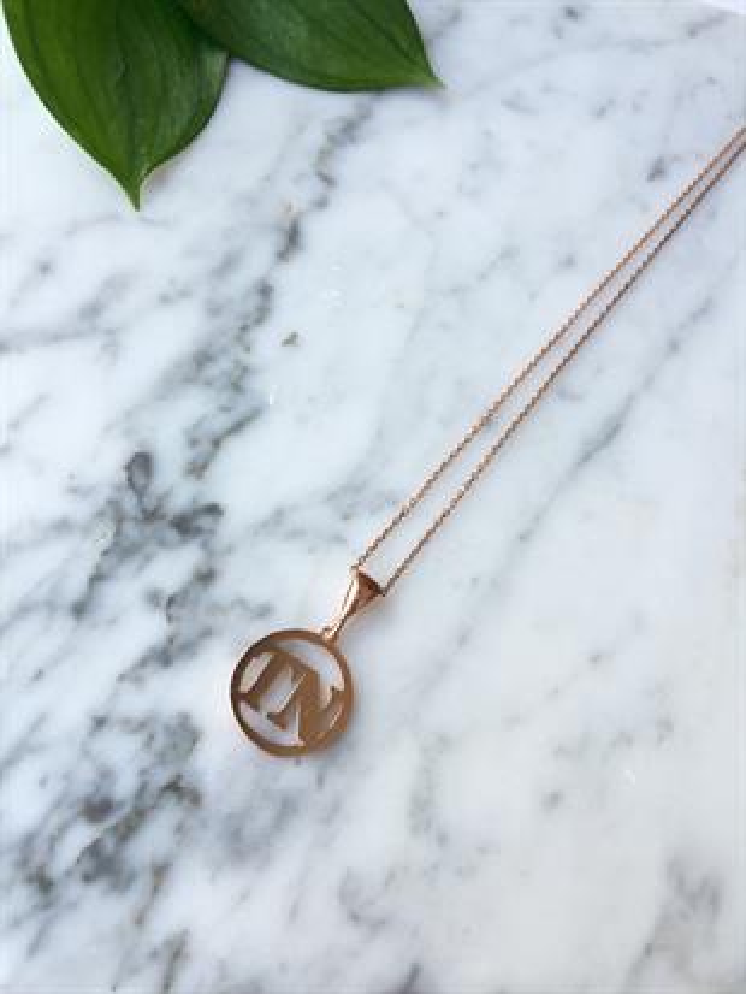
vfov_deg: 61.6
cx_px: 373
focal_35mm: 29
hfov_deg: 48.3
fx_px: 833
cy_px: 497
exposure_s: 1/123
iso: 32
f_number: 2.2
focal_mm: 4.15
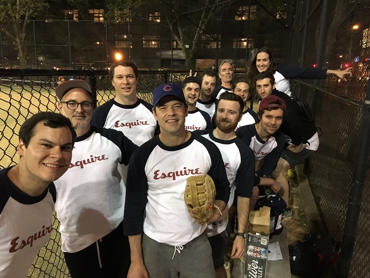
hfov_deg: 61.7
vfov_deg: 48.2
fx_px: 310
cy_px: 139
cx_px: 185
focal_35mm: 29
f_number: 2.2
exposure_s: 1/15
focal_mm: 4.15
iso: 250
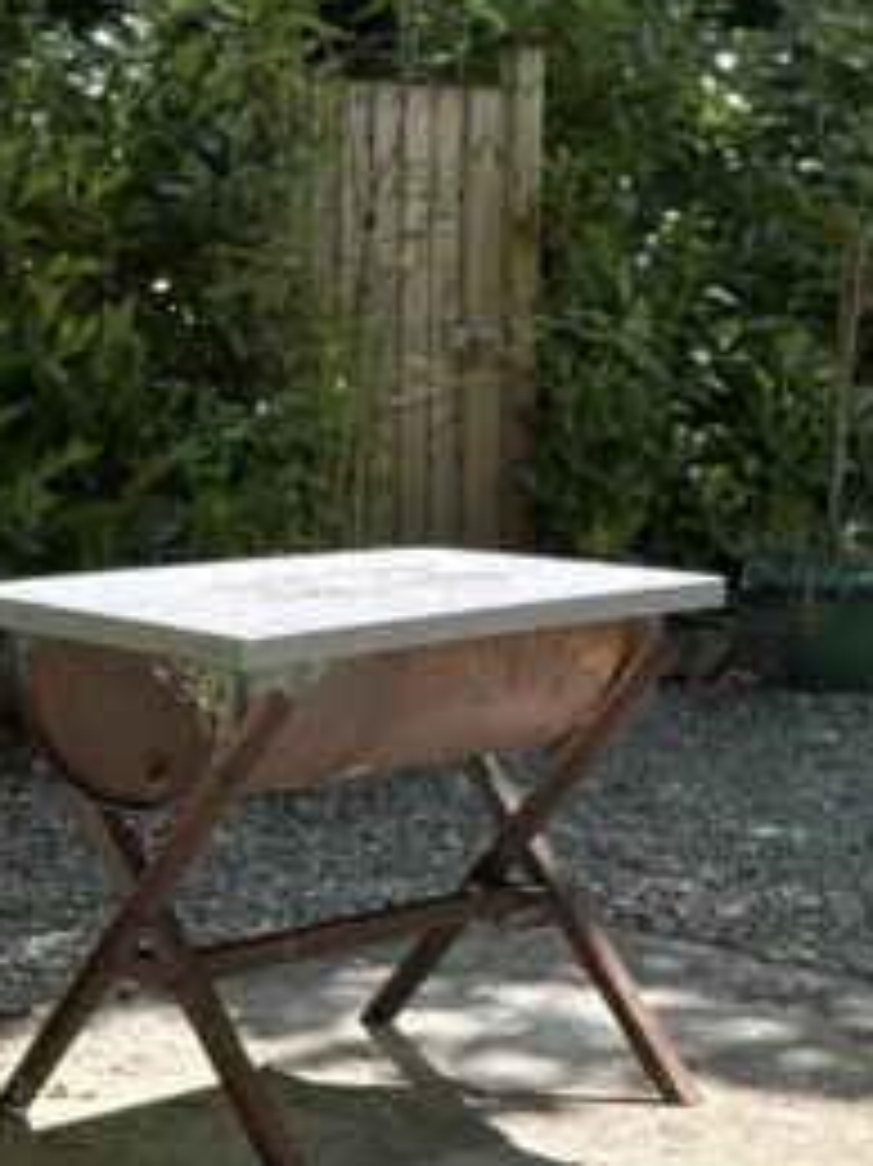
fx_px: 3197
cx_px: 464
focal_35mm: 95
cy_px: 459
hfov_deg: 15.5
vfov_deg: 20.6
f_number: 1.78
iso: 100
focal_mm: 6.76
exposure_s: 1/563
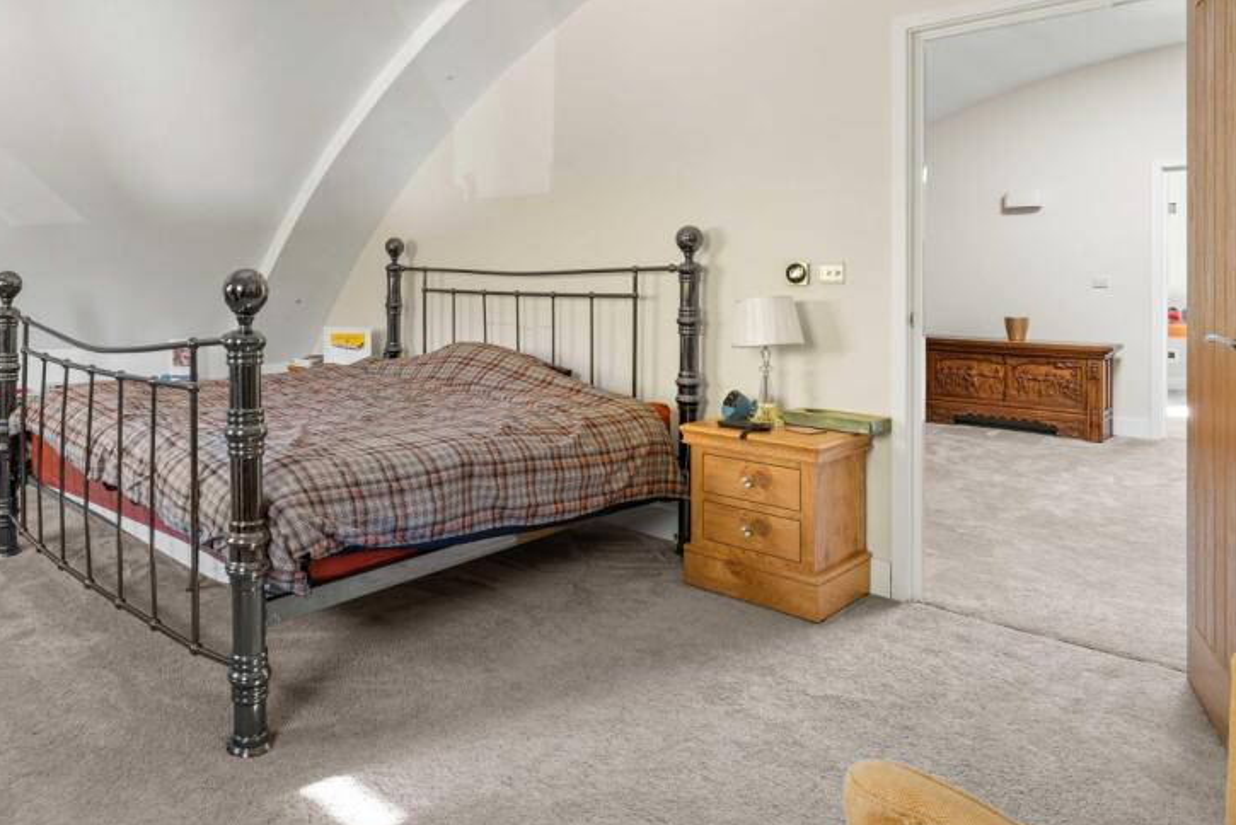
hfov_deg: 71.7
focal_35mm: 24
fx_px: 824
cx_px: 418
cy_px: 280
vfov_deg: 52.2
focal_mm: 17
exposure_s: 1/2.5
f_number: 8
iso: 400
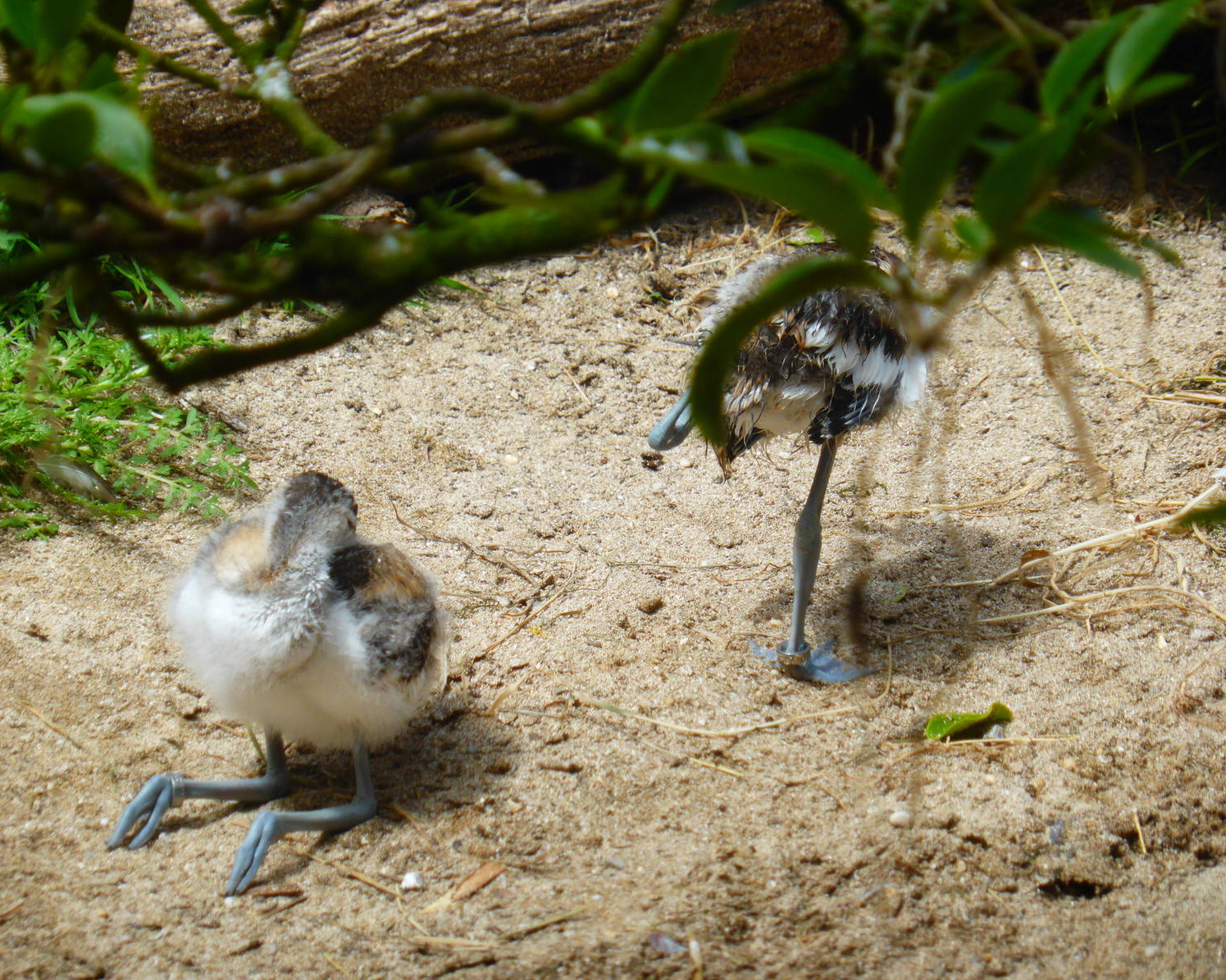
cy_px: 491
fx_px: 11829
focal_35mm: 326
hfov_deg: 5.9
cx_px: 594
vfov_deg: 4.7
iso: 100
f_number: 5.9
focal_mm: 55.7
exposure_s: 1/200
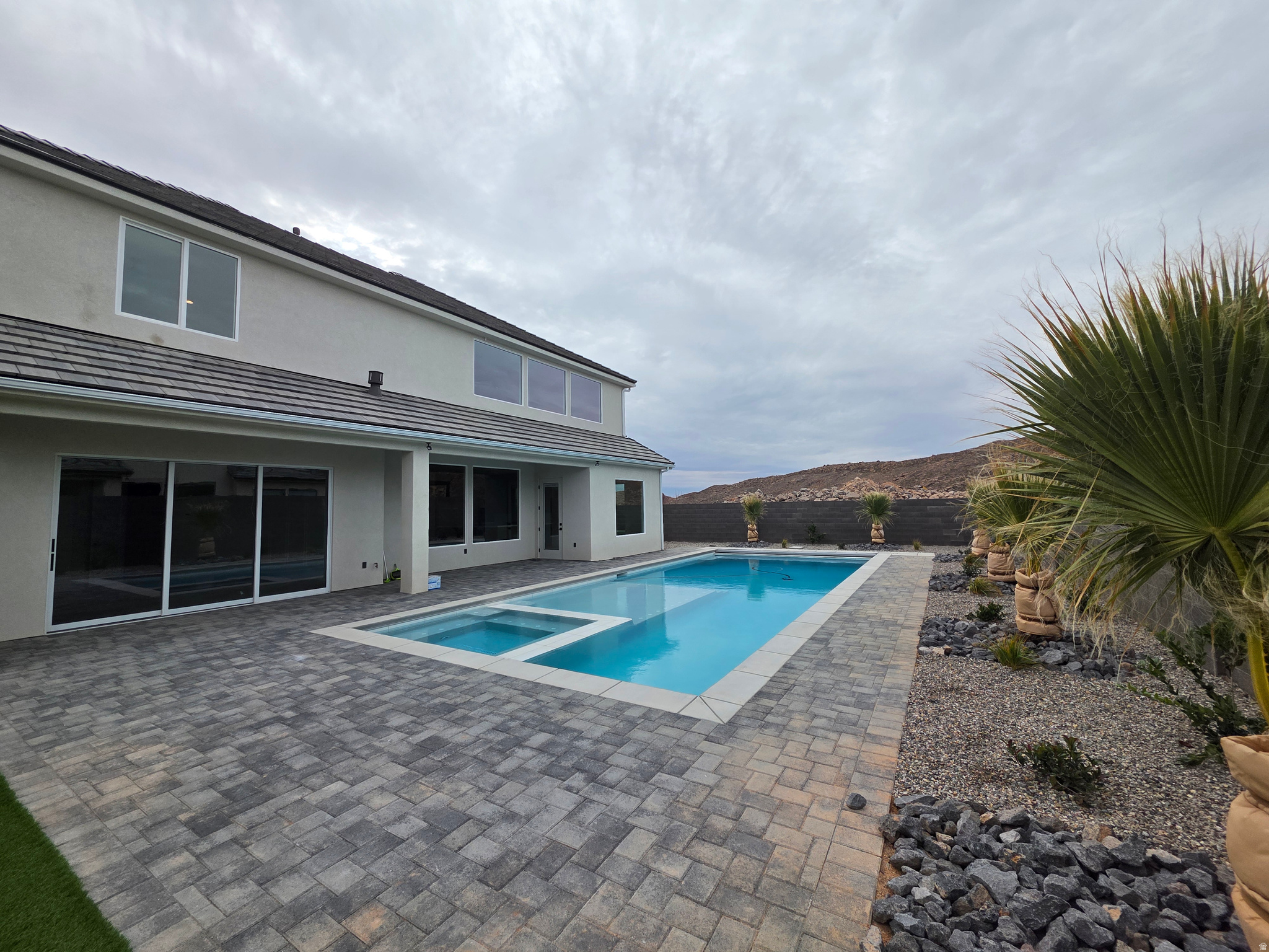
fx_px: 477
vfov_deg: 89.9
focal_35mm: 13
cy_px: 476
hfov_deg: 106.2
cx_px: 634
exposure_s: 1/1641
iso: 40
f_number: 1.9
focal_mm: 2.2
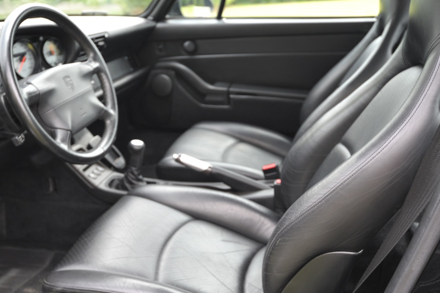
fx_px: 477
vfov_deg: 34.2
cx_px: 218
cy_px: 150
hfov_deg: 49.5
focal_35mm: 39
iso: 800
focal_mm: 35
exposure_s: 1/250
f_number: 5
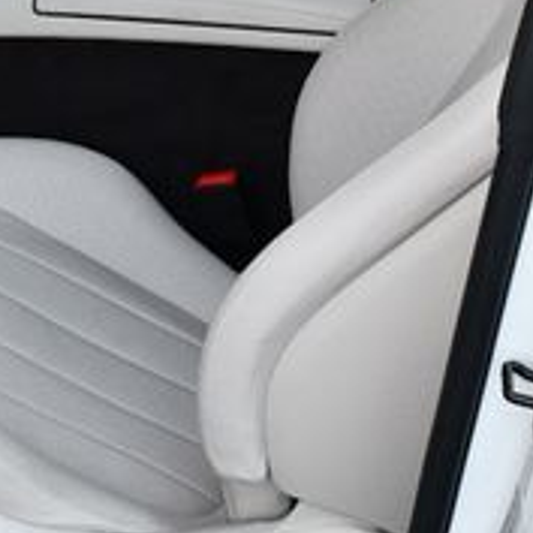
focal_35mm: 111
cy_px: 75
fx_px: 1934
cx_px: -15
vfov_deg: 15.5
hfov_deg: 15.4
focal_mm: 18
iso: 400
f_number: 5
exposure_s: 1/250
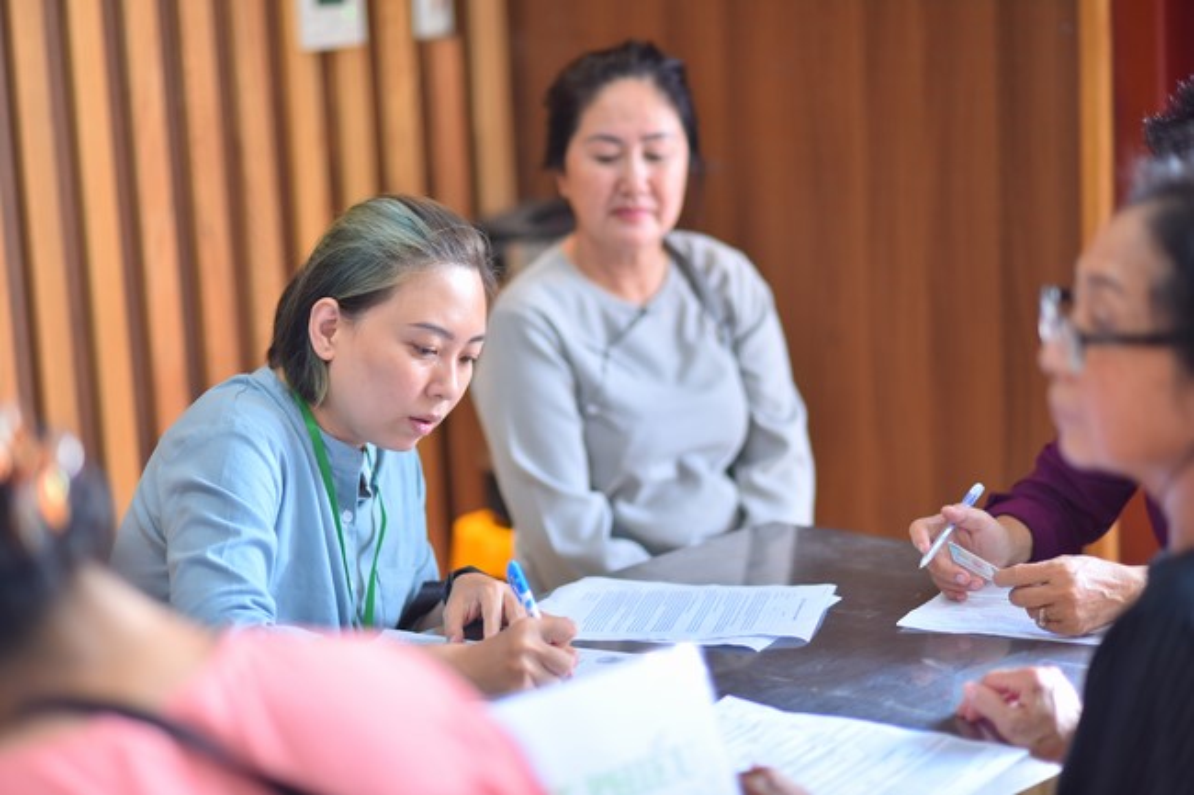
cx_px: 597
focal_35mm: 85
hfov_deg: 23.9
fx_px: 2818
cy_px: 398
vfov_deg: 16.1
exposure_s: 1/100
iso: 400
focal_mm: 85
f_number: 1.8
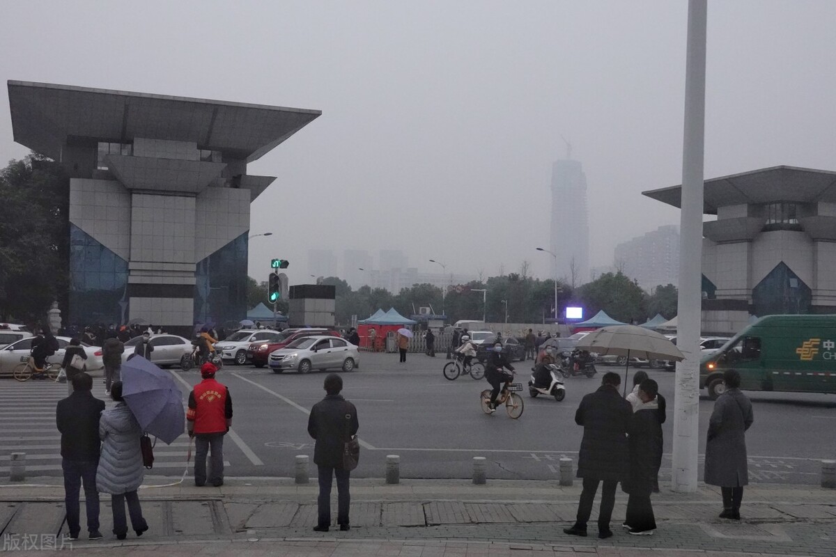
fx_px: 929
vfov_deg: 33.4
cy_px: 278
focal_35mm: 40
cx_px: 418
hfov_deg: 48.5
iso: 3200
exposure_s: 1/125
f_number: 8
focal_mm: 14.99
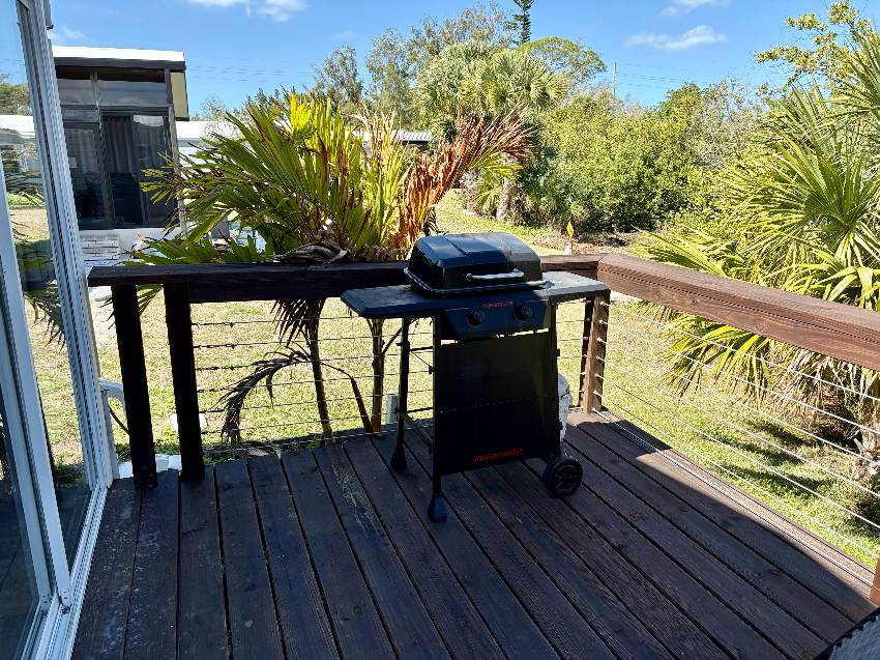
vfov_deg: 53.0
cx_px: 440
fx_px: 661
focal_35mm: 26
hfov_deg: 67.3
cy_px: 330
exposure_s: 1/1155
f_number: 1.6
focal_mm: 5.96
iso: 50
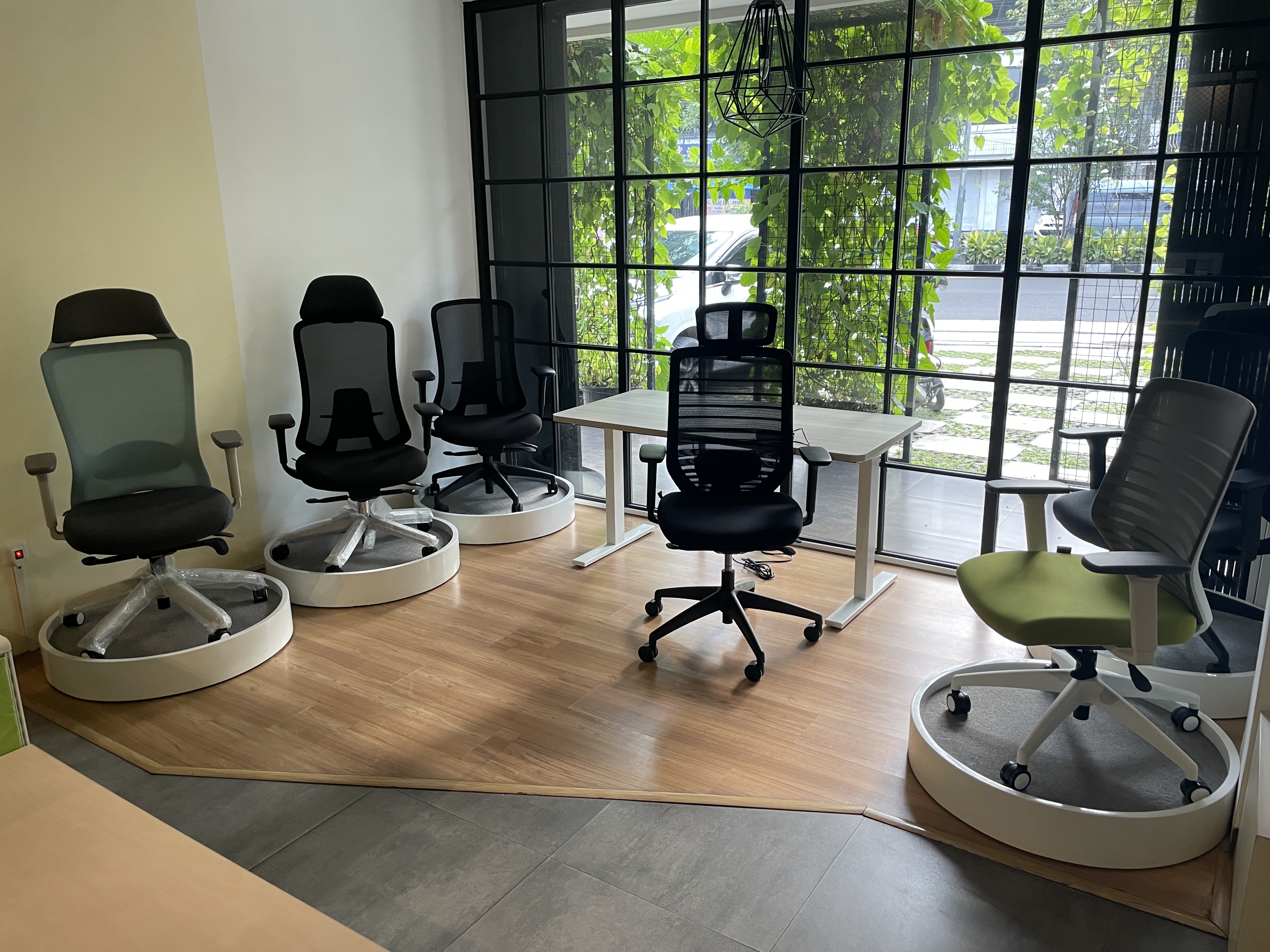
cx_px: 635
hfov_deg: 67.3
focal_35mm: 26
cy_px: 476
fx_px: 954
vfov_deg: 53.1
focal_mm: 4.2
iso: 64
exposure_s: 1/50
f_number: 1.6
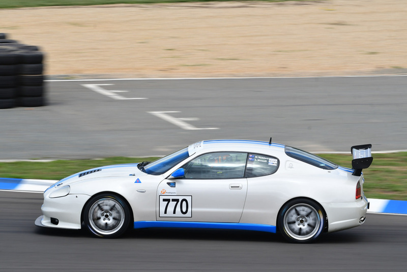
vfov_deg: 4.2
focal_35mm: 330
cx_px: 204
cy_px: 136
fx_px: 3732
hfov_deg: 6.2
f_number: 11
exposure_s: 1/250
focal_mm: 220
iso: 250
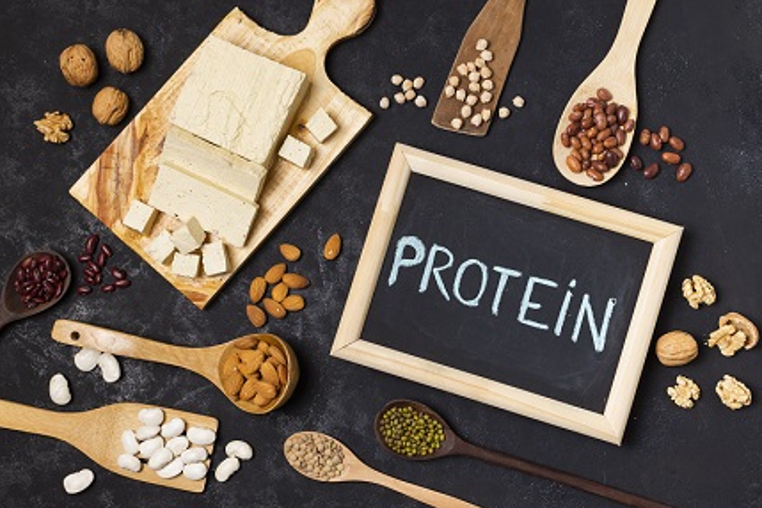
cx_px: 383
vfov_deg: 25.3
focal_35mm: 54
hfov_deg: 37.2
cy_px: 255
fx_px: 1133
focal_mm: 35
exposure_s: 1/160
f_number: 8
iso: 200
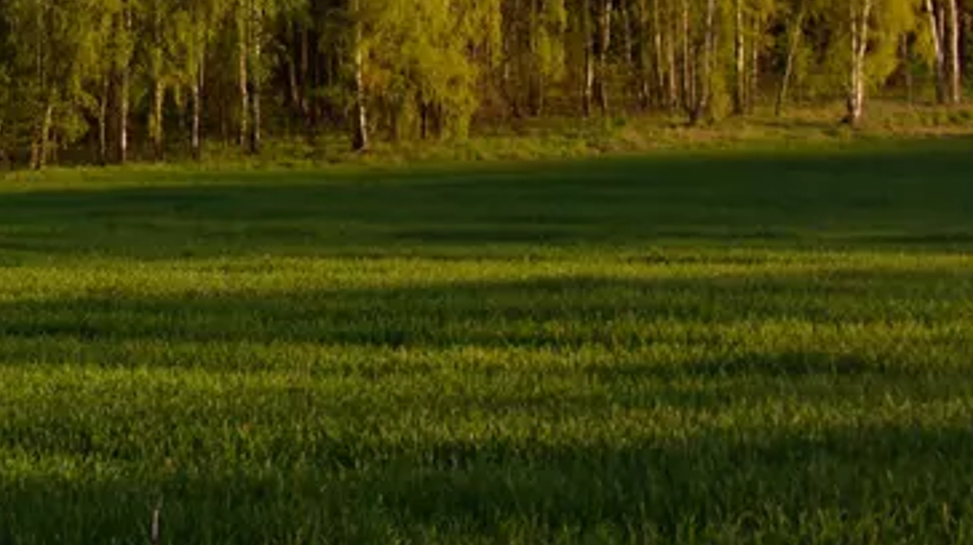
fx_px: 3480
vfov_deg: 8.7
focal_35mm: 135
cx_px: -326
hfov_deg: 15.1
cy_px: -370
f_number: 5.6
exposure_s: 1/100
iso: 200
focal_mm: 26
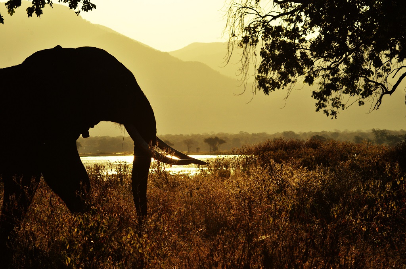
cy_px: 134
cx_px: 203
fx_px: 844
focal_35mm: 75
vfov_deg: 18.1
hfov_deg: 27.0
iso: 640
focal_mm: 50
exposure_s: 1/1000
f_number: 11
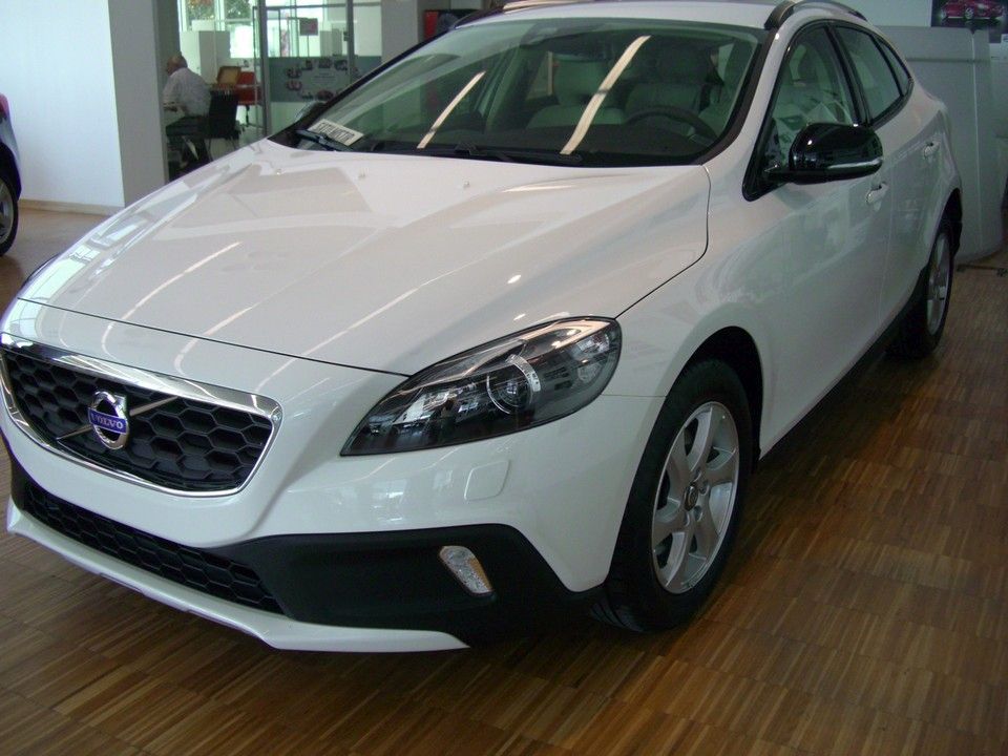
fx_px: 1107
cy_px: 378
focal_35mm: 38
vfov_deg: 37.7
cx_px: 504
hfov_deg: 49.0
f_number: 2.8
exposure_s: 1/125
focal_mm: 7.9
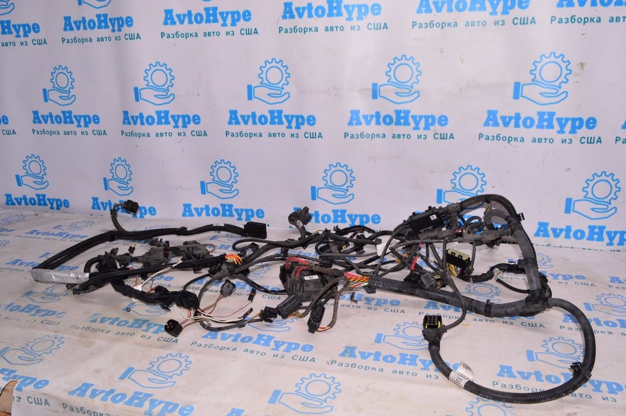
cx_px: 313
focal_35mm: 30
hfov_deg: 62.0
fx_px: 521
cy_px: 208
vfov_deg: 43.5
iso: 1600
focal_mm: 20
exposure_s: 1/200
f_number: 8
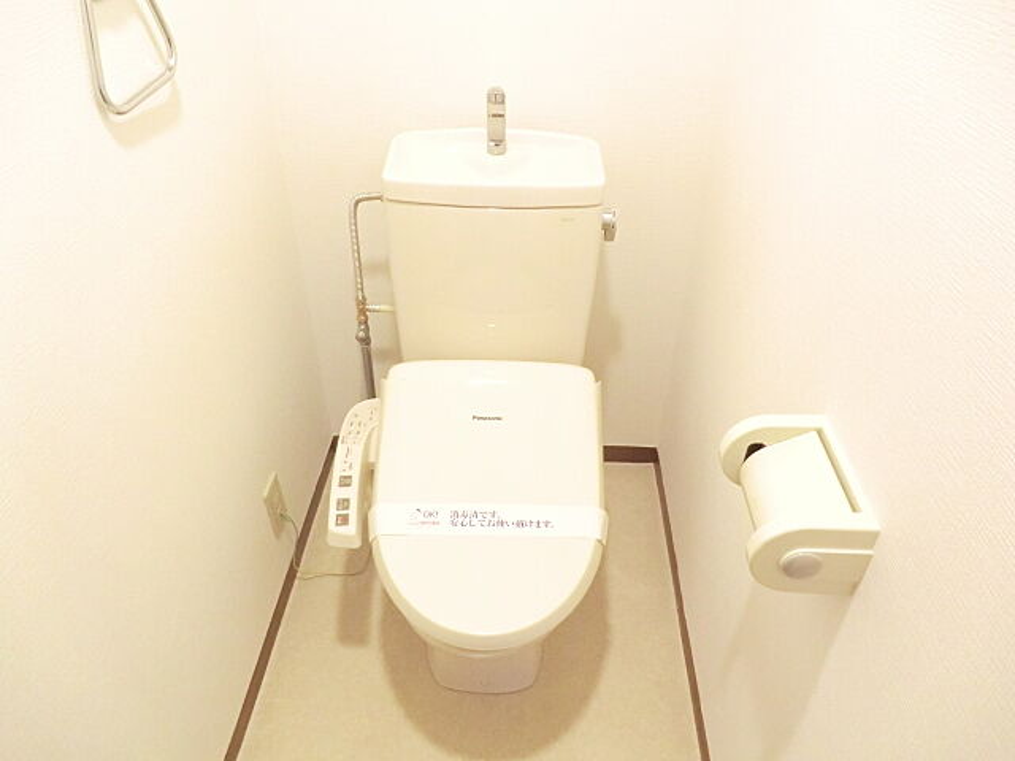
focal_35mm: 24
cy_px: 380
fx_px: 704
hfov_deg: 71.6
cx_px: 508
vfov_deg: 56.8
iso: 800
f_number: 3.2
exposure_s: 1/10
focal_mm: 4.3
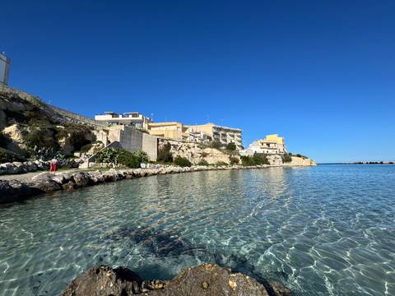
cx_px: 198
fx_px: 160
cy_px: 148
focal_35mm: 14
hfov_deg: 102.1
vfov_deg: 85.7
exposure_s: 1/2985
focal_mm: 2.22
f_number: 2.2
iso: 50
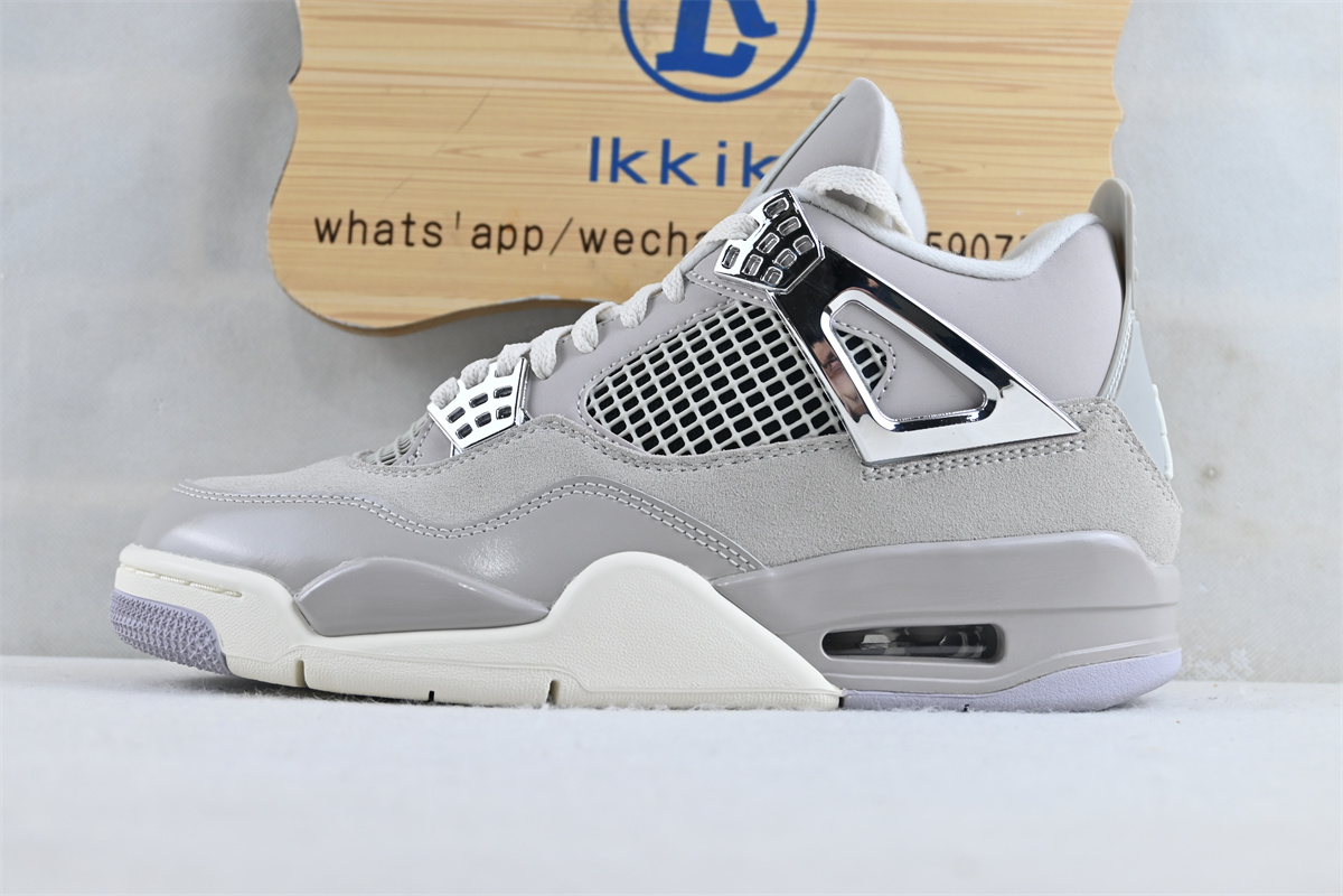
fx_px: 1819
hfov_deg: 40.5
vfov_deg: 27.7
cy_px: 448
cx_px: 672
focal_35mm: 49
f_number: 5
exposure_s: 1/40
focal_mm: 32.5
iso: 100
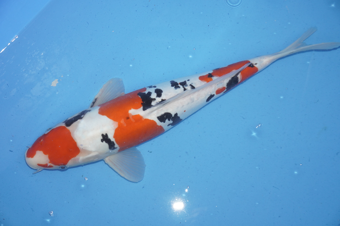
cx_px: 170
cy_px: 113
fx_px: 524
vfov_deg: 24.4
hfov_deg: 36.0
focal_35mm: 56
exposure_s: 1/160
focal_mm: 37
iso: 1000
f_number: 4.5
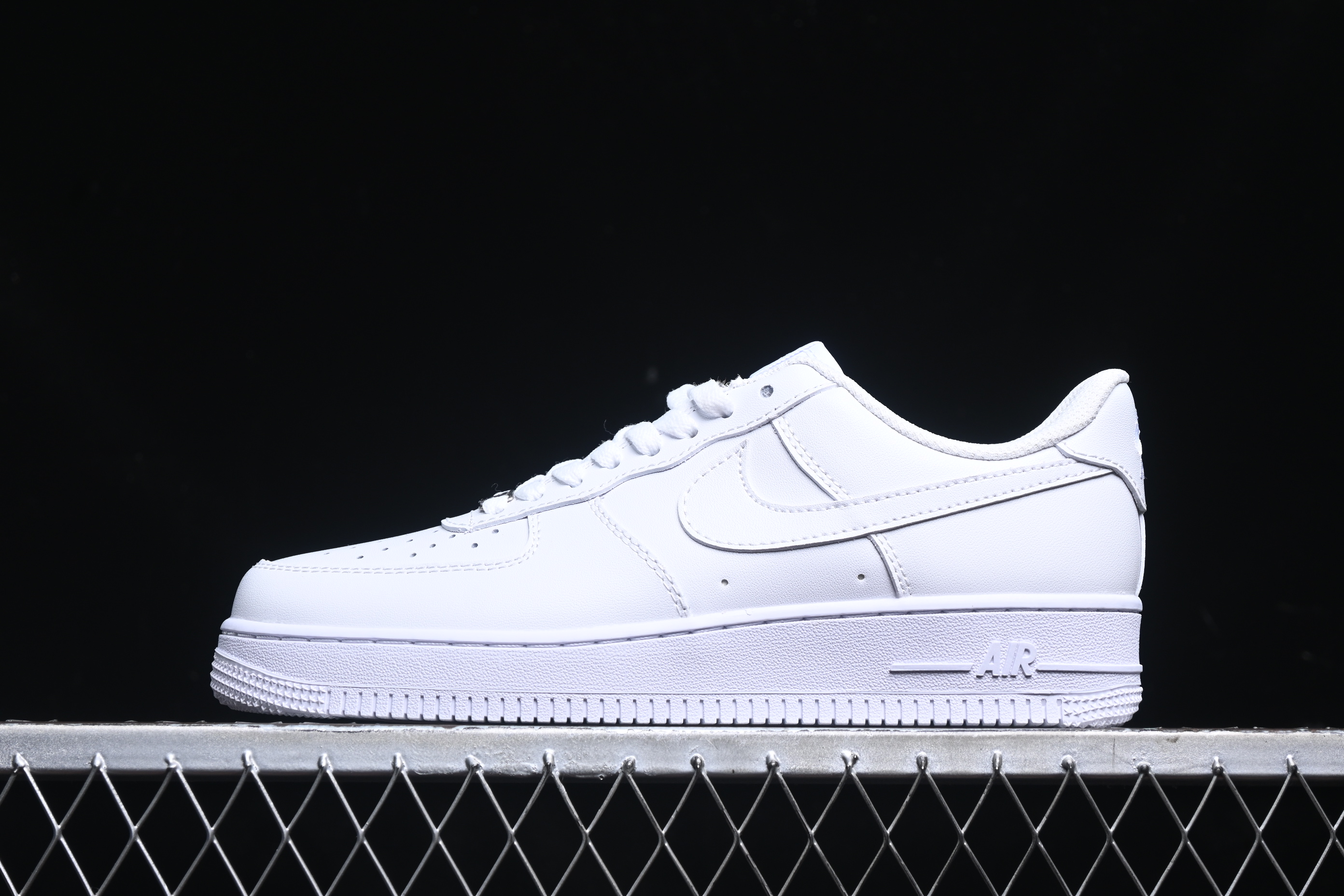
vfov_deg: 18.2
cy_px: 448
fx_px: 2800
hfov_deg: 27.0
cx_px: 672
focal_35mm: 75
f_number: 6.3
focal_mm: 50
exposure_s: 1/60
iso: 160
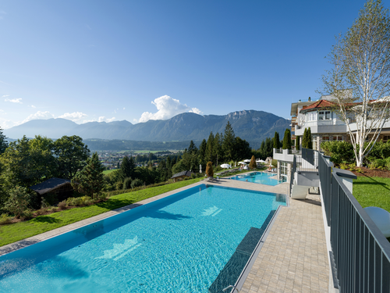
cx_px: 195
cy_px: 146
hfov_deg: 94.5
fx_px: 180
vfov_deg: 78.1
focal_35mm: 16
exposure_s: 1/320
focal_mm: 21
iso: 100
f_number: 8
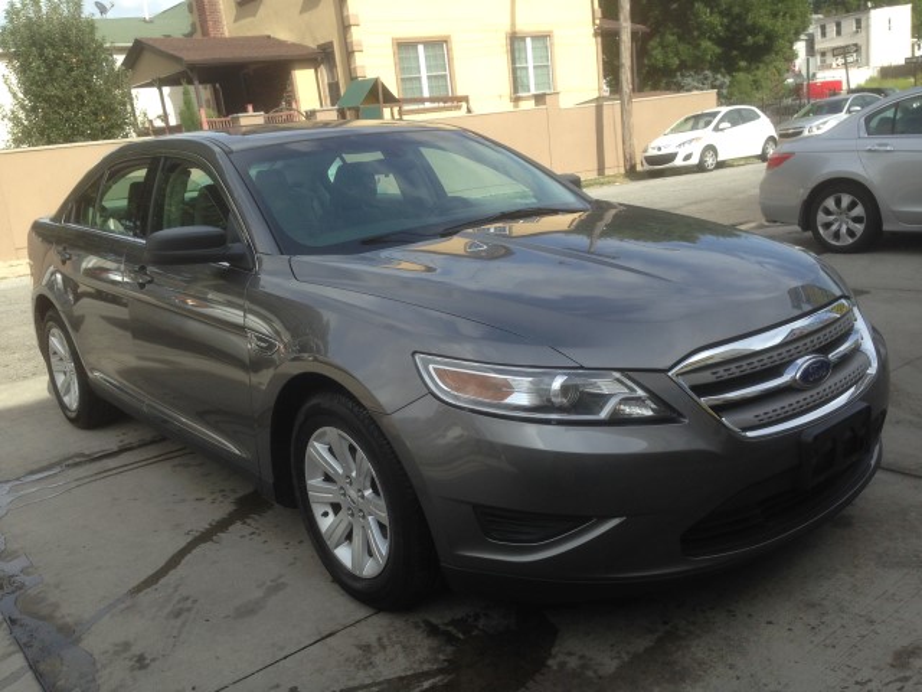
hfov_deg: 55.4
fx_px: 879
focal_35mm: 33
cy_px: 346
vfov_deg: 42.9
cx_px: 461
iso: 50
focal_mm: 4.12
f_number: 2.4
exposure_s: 1/713
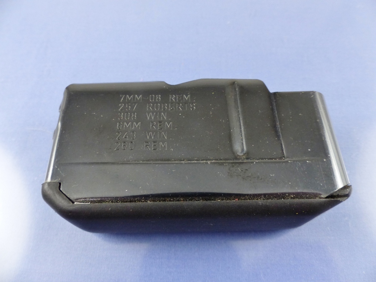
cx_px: 188
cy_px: 141
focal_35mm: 25
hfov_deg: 69.4
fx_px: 272
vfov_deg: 54.9
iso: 250
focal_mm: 4.5
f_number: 2.8
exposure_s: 1/60
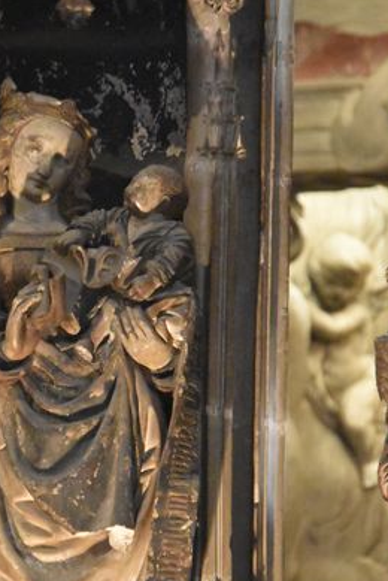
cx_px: 57
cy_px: 447
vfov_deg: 4.4
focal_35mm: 472
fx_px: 7615
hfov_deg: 2.9
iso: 12800
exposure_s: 1/50
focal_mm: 175
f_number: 5.3
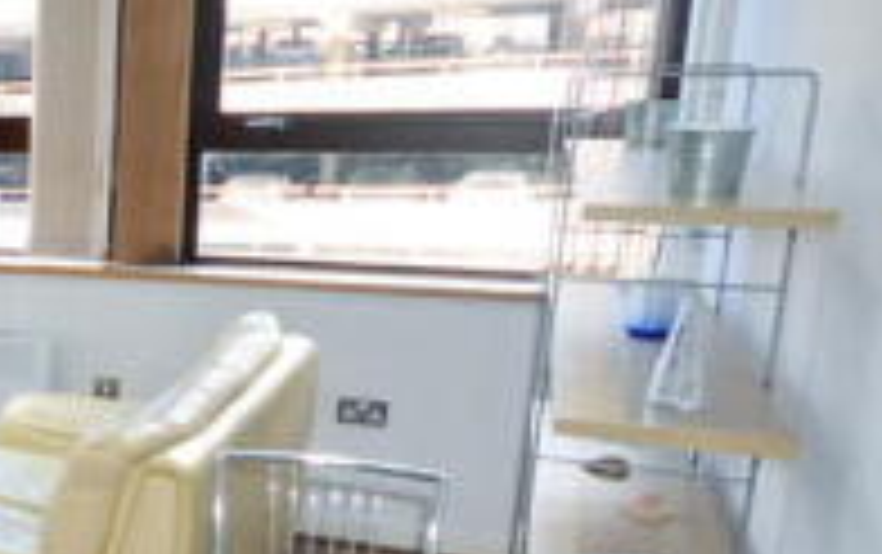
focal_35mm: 51
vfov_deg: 25.3
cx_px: -367
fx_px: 1227
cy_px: 363
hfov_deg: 28.9
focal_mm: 10
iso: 400
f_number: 4
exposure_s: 1/80
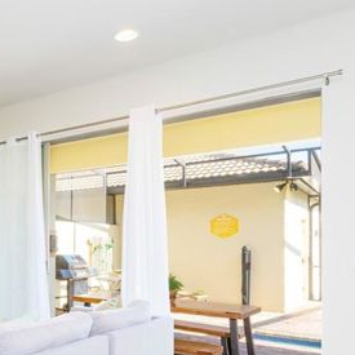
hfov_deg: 37.8
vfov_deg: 44.2
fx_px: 429
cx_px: -32
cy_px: 238
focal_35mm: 37
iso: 1250
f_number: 22
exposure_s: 1/60
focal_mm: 17
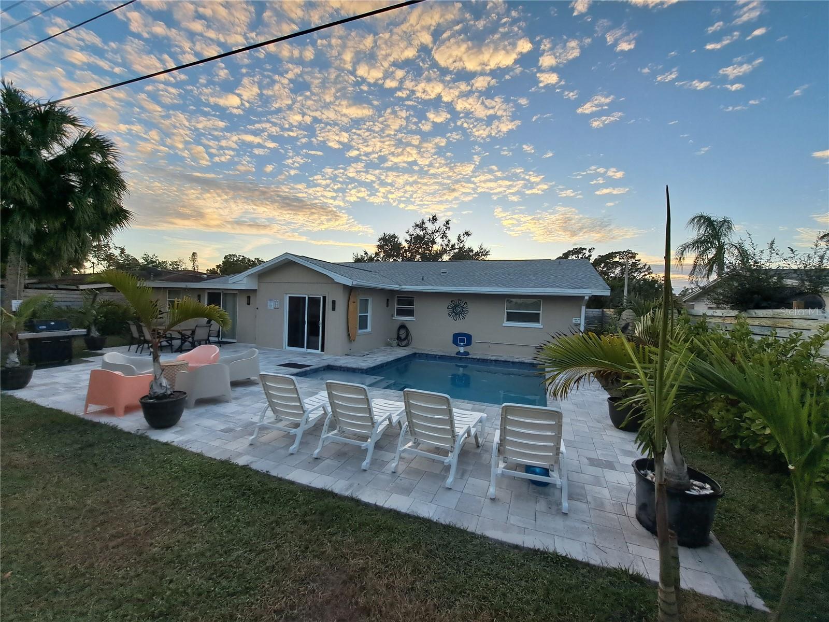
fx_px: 311
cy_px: 311
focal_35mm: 13
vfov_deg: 89.9
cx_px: 414
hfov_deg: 106.2
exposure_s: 1/413
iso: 50
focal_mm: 1.74
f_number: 2.2
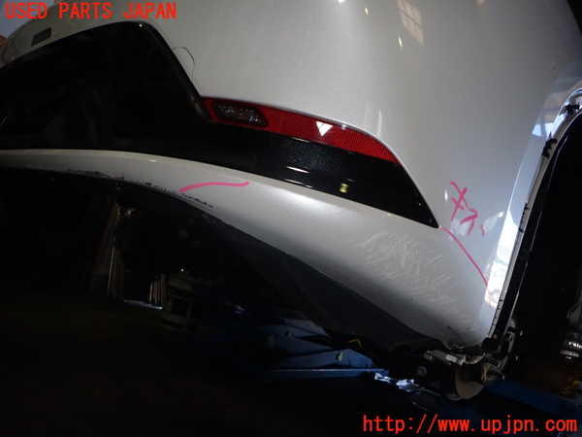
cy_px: 218
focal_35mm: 25
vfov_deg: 54.9
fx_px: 420
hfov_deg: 69.4
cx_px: 291
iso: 200
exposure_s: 1/30
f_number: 5.6
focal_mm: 4.5
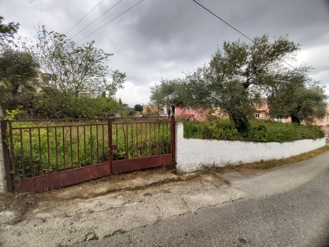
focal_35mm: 12
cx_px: 164
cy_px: 124
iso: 40
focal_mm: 1.42
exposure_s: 1/360
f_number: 2.2
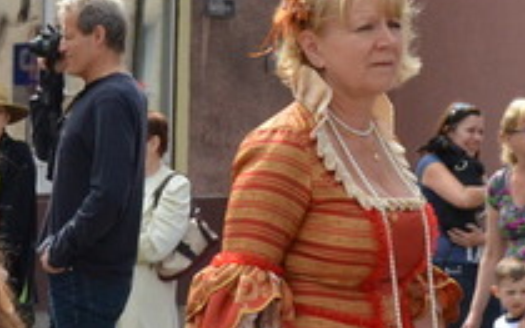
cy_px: 471
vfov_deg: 6.0
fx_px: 3103
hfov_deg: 9.6
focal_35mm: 217
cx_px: -15
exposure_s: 1/3200
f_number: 6.3
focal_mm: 42
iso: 1250
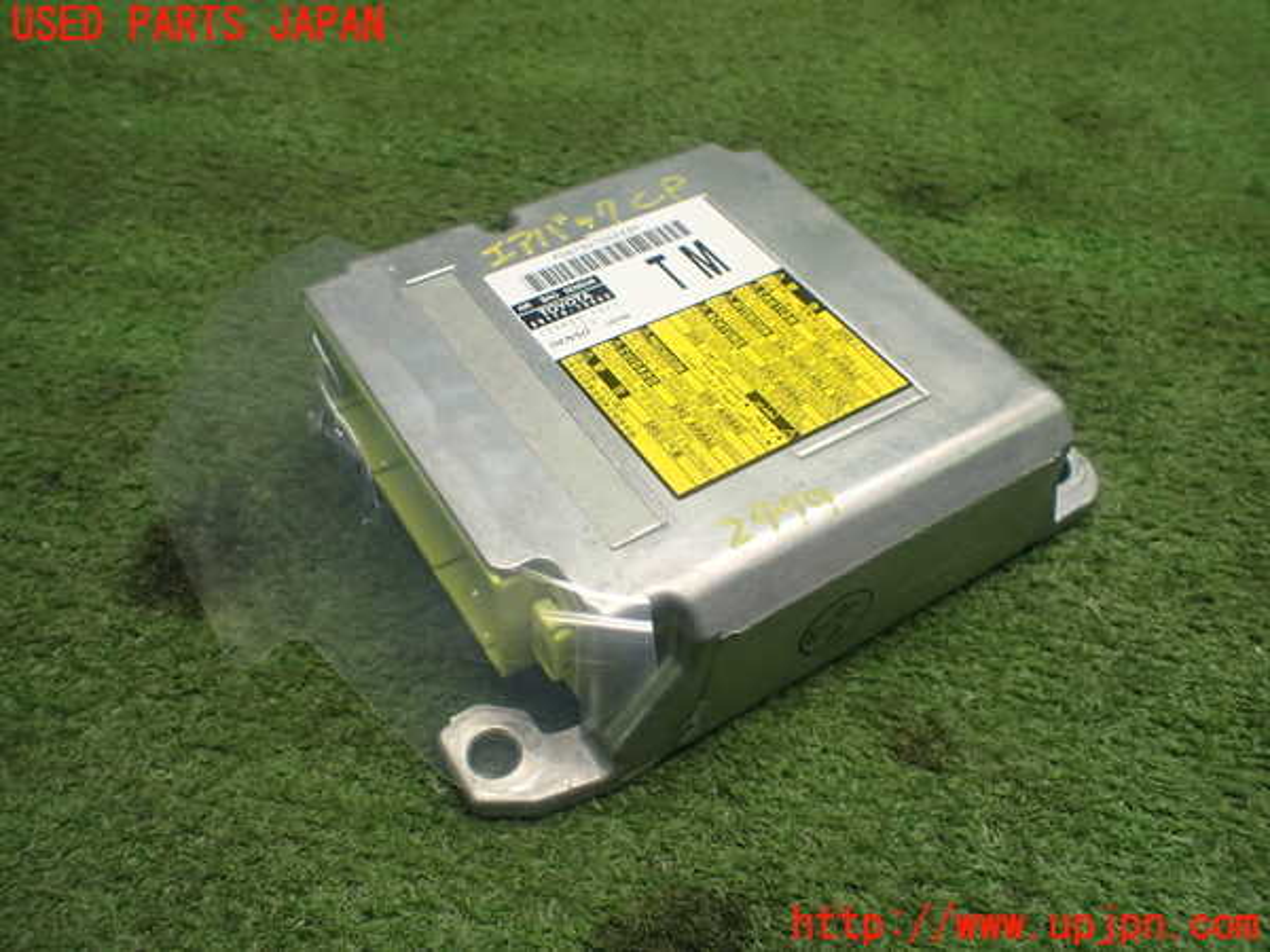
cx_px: 635
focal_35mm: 30
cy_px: 476
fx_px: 1101
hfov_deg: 60.0
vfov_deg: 46.8
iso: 400
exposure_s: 1/125
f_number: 2.3
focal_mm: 5.4
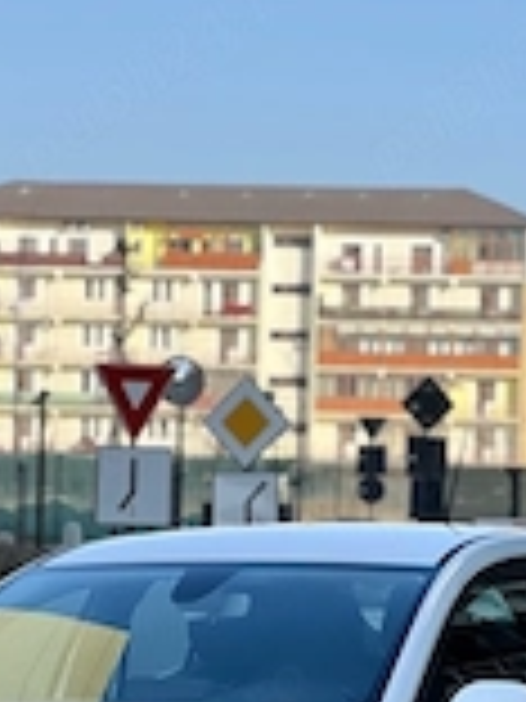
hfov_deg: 7.5
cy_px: 824
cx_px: 252
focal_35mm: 198
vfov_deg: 9.9
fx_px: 4012
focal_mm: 9
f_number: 2.8
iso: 25
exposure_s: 1/281
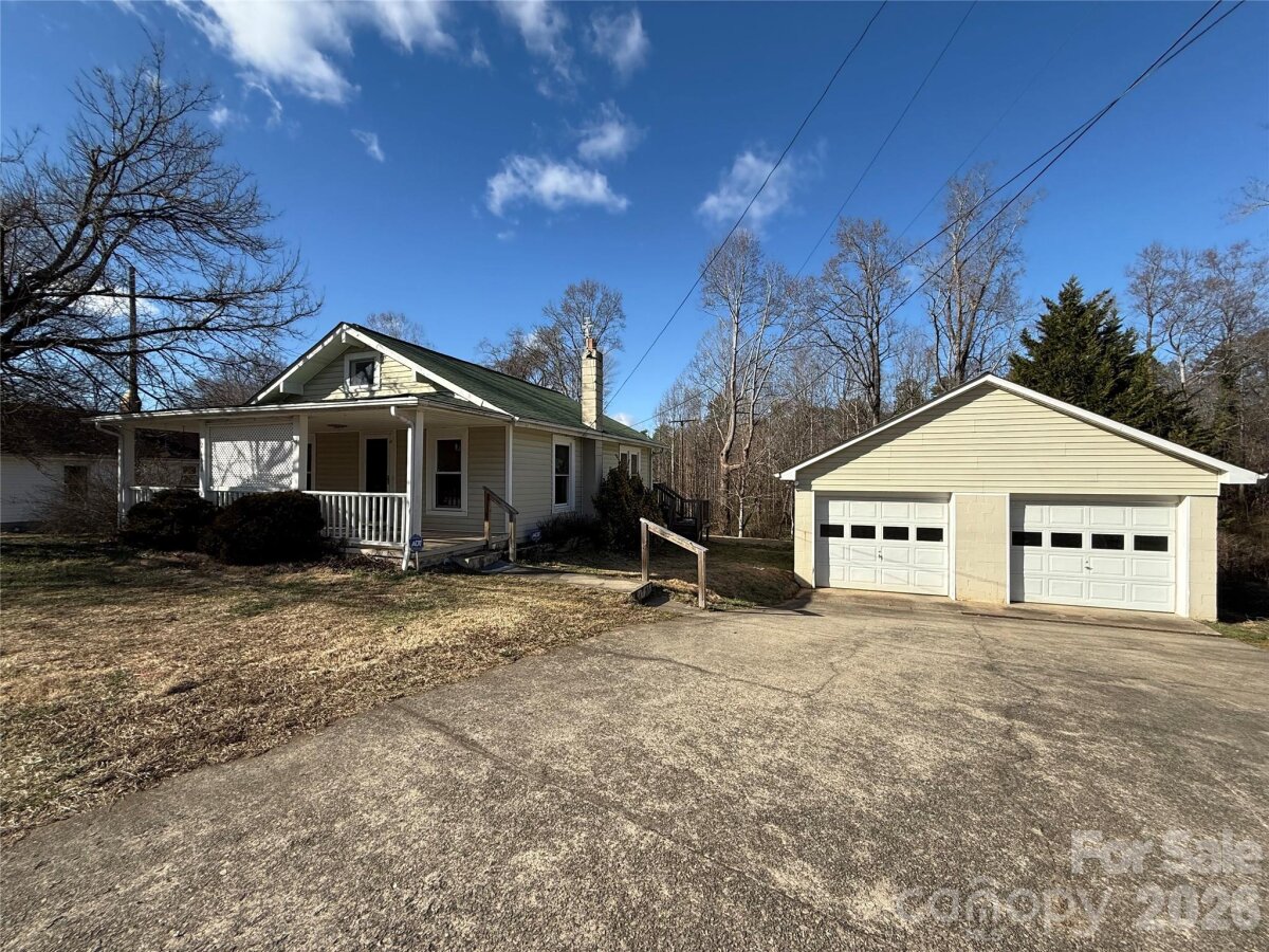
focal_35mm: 14
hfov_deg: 102.1
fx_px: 513
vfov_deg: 85.7
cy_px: 476
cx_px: 634
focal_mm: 2.22
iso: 50
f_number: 2.2
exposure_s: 1/1901
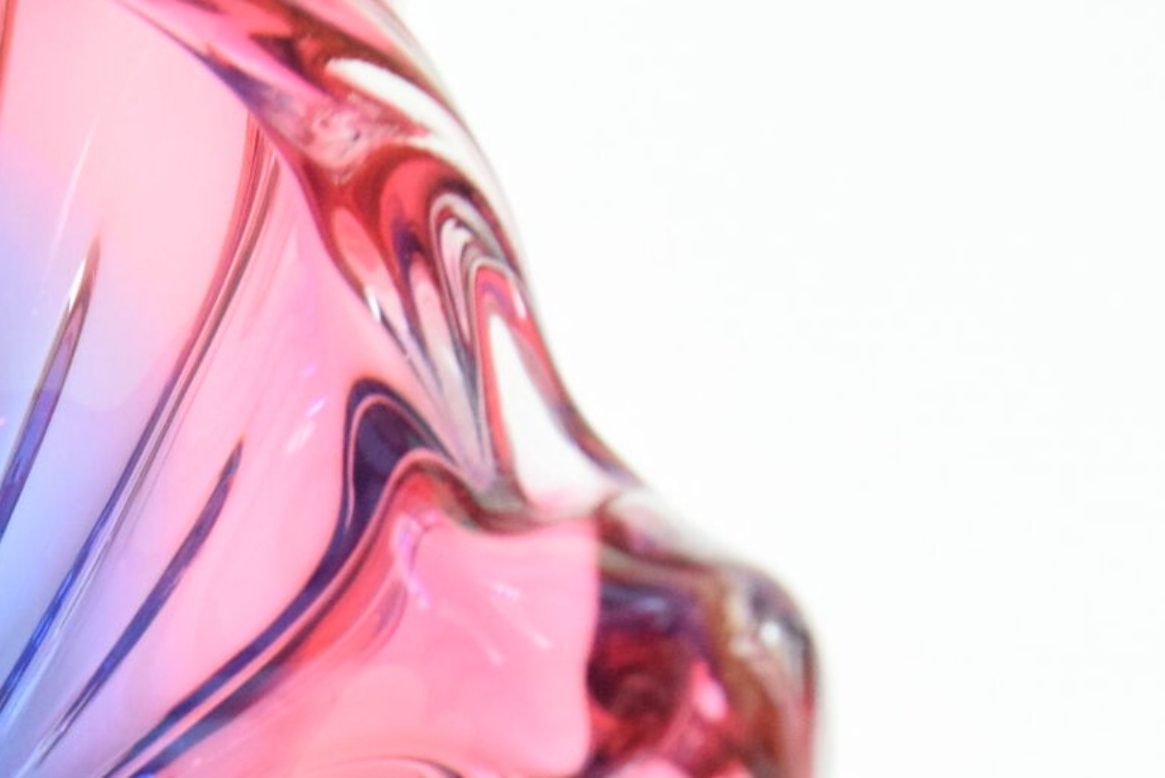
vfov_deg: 10.2
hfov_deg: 14.7
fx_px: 4304
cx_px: -390
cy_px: 857
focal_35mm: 133
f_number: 6.3
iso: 1600
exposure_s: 1/100
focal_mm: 23
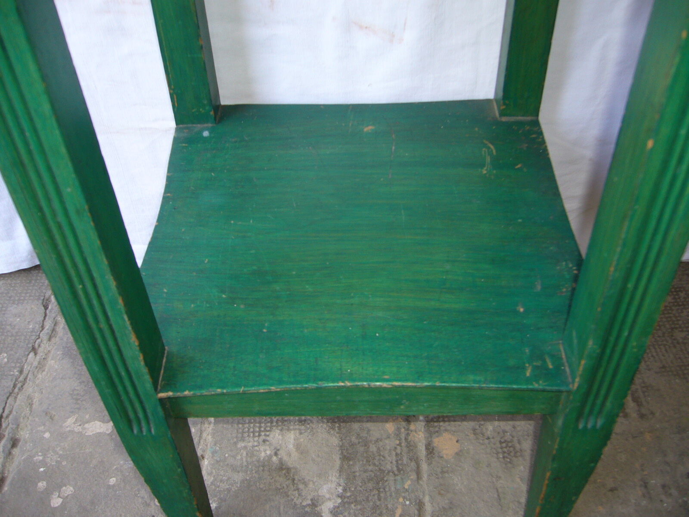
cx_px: 344
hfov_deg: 52.6
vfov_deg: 40.7
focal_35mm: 35
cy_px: 258
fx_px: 697
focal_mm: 5.8
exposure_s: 1/60
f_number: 2.8
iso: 80
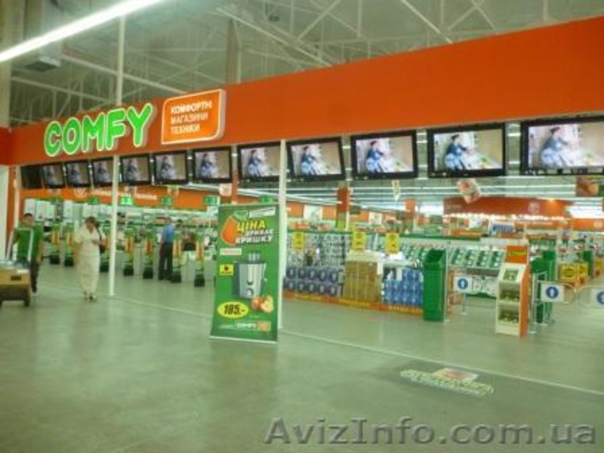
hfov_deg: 63.4
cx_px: 302
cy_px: 226
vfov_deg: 49.7
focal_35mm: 28
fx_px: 489
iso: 400
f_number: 3.1
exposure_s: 1/60
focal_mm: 5
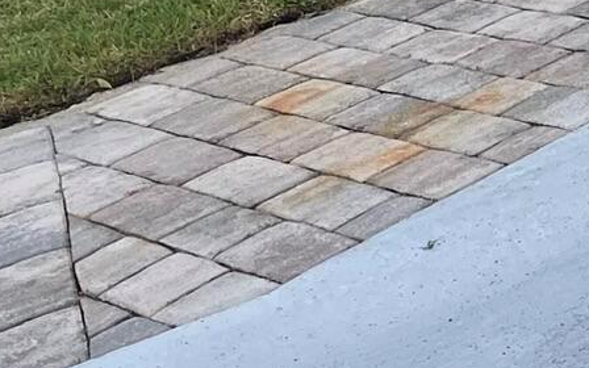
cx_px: 1124
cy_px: -371
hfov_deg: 14.2
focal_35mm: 126
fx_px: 2023
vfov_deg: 9.7
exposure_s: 1/861
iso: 32
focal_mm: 4.2
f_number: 1.6
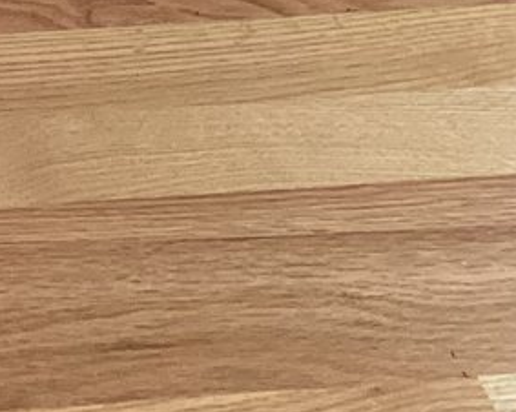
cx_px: -668
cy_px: -493
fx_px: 2472
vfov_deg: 8.8
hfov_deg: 10.5
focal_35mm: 162
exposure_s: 1/60
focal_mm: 3.3
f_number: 2.4
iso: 250
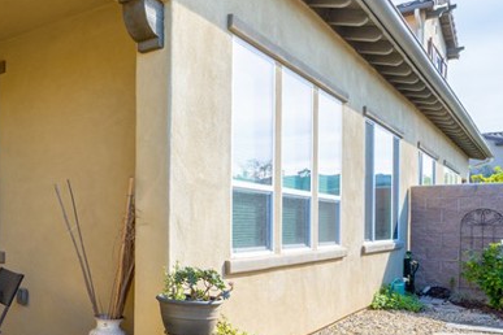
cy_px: 227
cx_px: -12
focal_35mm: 37
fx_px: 517
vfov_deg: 35.5
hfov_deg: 43.6
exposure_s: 1/200
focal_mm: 14
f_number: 8
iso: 100
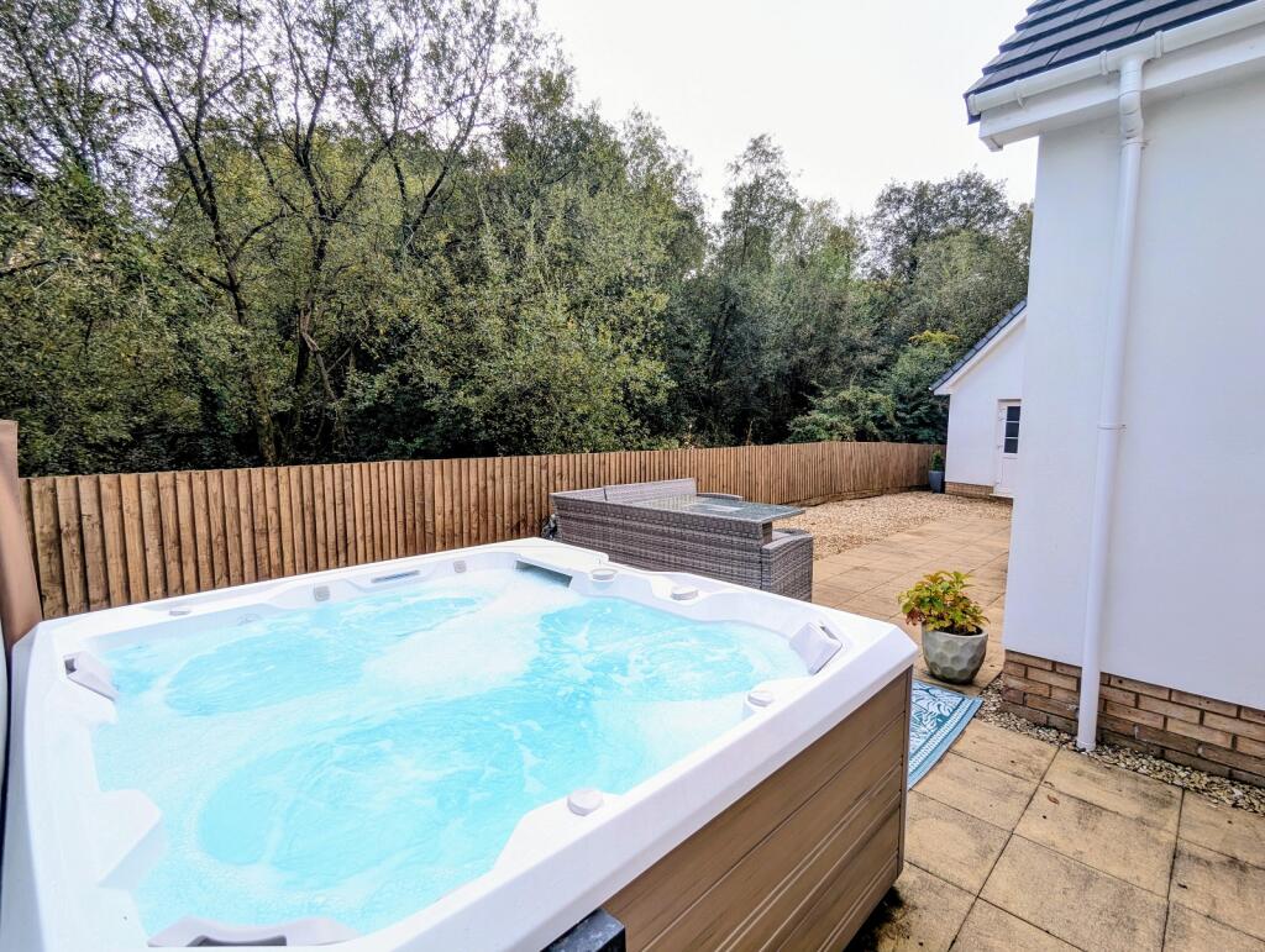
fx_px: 586
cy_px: 476
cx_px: 632
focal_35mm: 16
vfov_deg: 78.2
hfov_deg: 94.4
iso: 50
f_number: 2.2
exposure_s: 1/267
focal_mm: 2.35
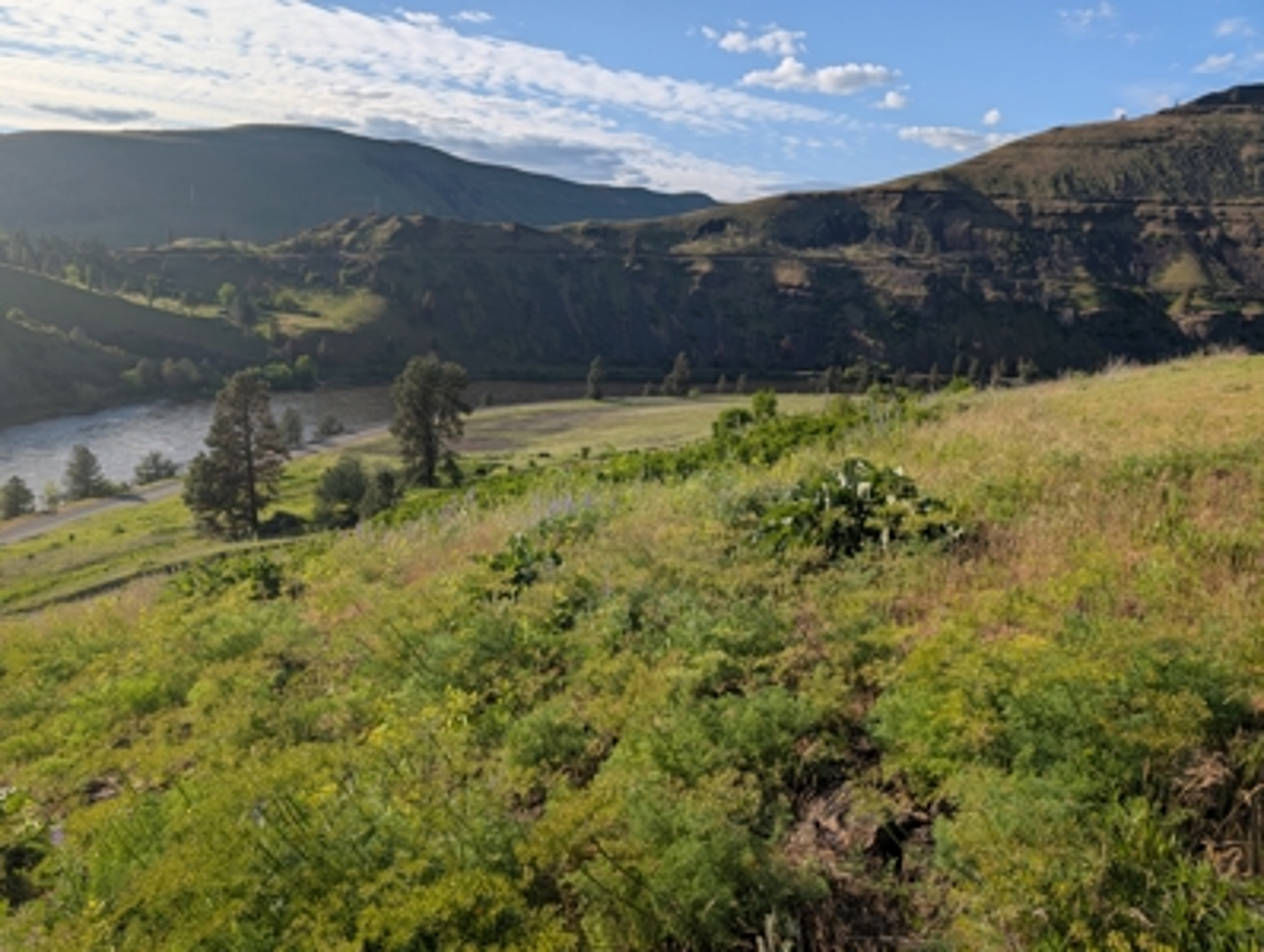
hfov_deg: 71.5
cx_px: 632
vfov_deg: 57.0
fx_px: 878
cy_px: 476
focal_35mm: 24
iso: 22
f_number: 1.68
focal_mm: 6.9
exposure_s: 1/1805
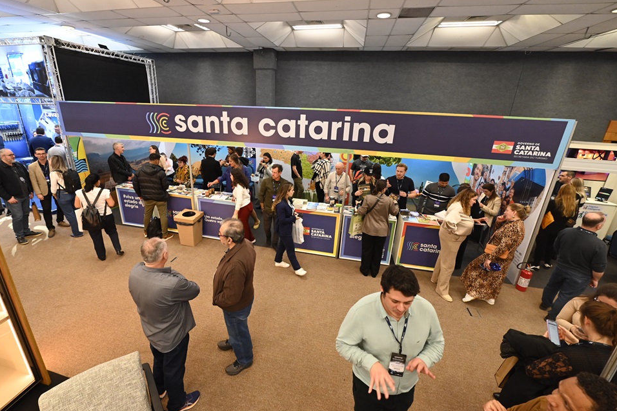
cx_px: 293
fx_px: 257
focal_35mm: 15
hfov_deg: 100.3
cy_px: 193
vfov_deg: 77.2
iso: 3200
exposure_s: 1/125
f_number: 5
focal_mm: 14
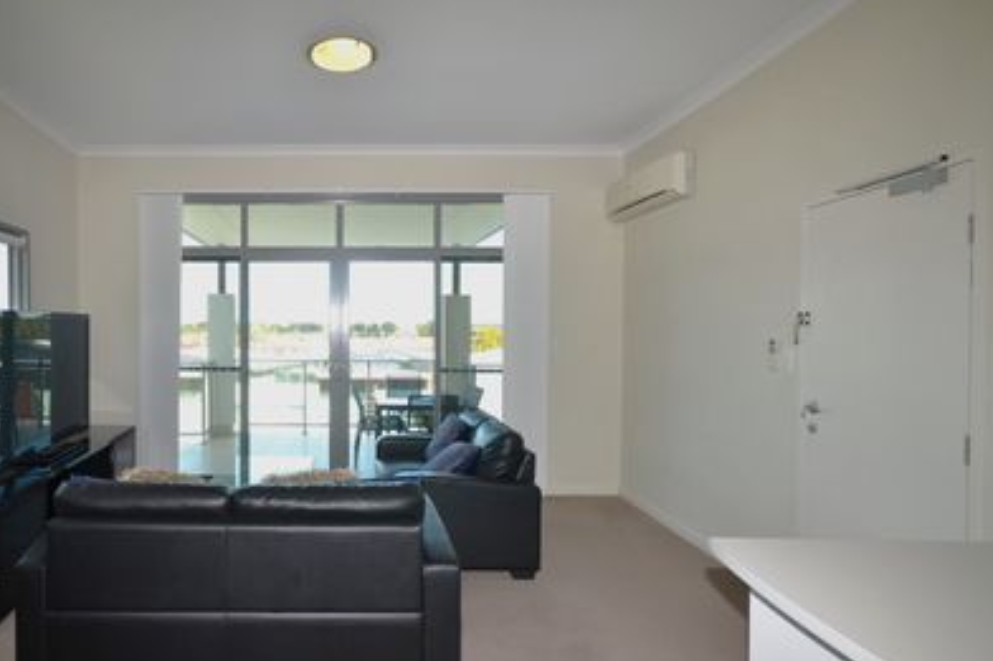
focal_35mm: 18
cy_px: 356
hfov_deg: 89.9
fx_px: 496
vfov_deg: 67.2
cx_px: 464
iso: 200
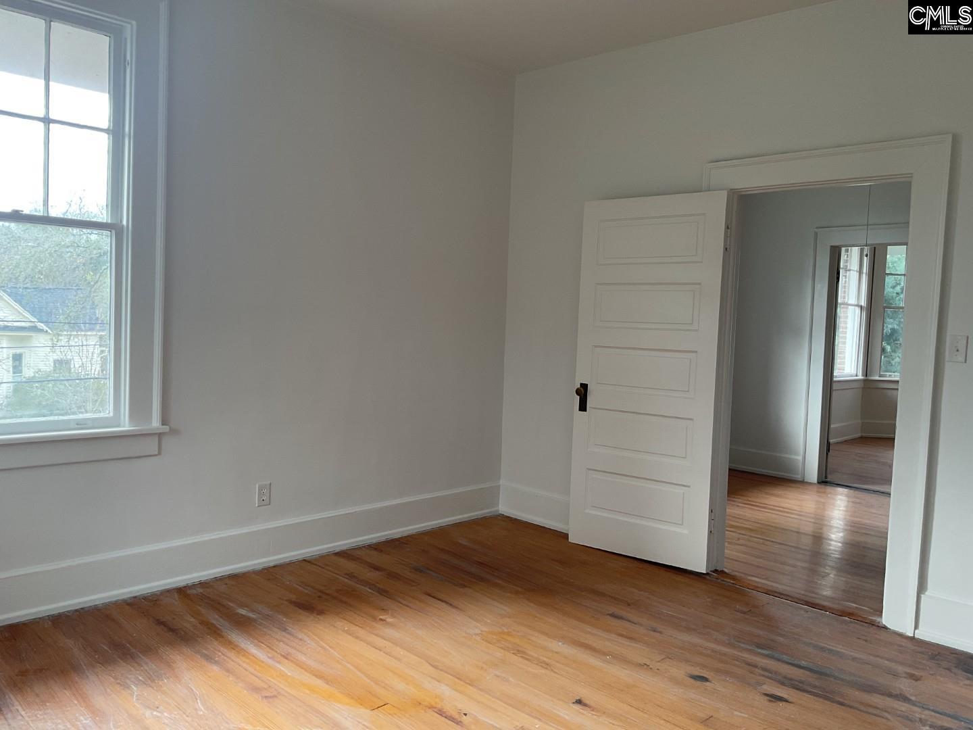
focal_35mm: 29
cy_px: 365
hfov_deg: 61.7
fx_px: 815
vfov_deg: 48.2
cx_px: 486
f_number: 1.8
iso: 40
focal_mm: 3
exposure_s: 1/120
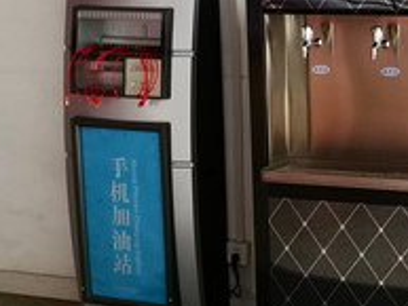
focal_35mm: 77
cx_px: 440
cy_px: 108
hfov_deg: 23.8
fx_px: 908
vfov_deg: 19.1
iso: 250
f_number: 1.8
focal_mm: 3.95
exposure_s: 1/33.3
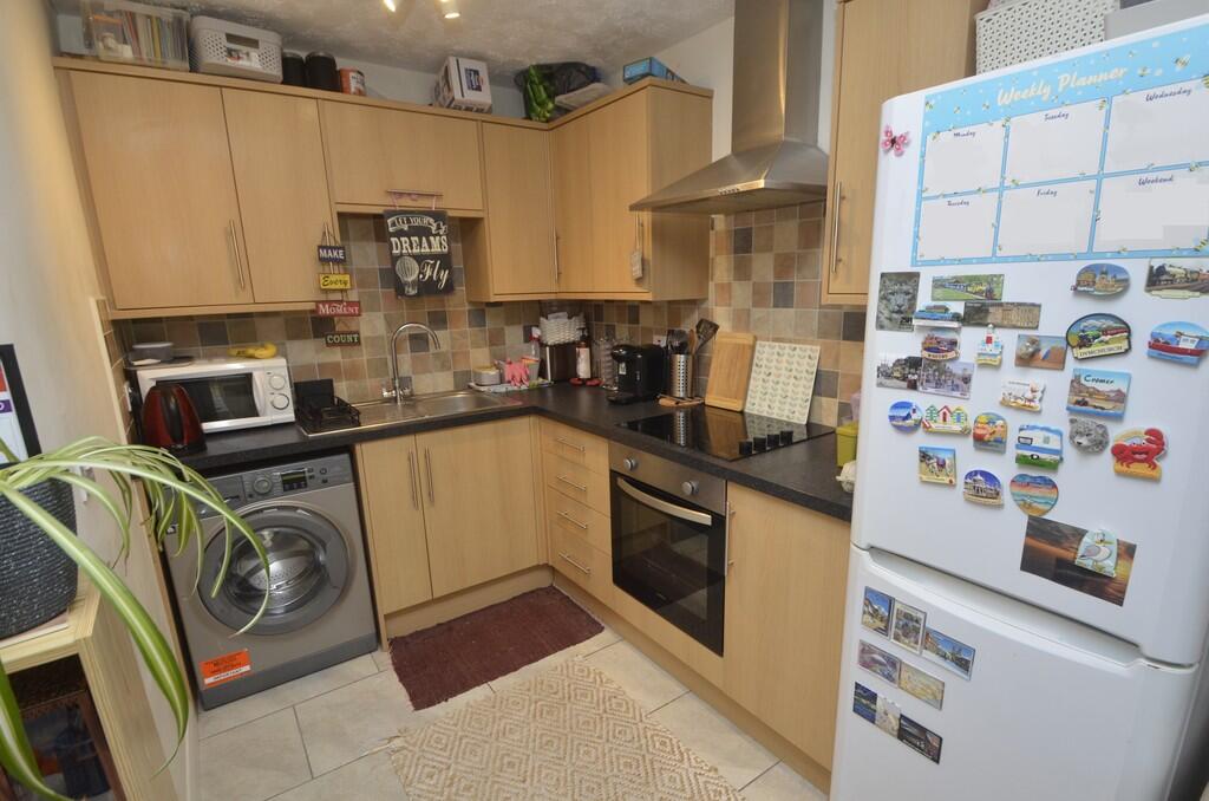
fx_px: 553
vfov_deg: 71.8
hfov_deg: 95.1
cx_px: 604
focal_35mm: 16
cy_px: 400
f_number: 7.1
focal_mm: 11
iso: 800
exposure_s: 1/60
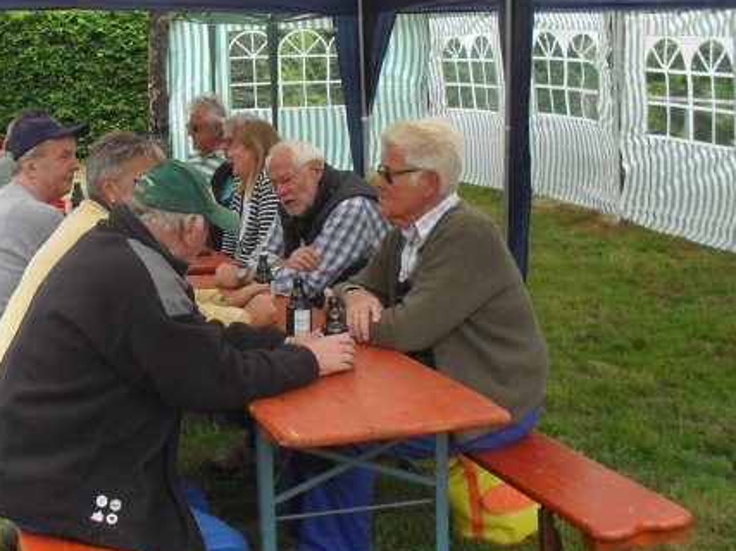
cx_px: 174
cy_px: 210
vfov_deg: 24.7
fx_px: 1254
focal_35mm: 59
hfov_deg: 32.0
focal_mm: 6.3
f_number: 3.2
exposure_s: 1/180
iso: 100
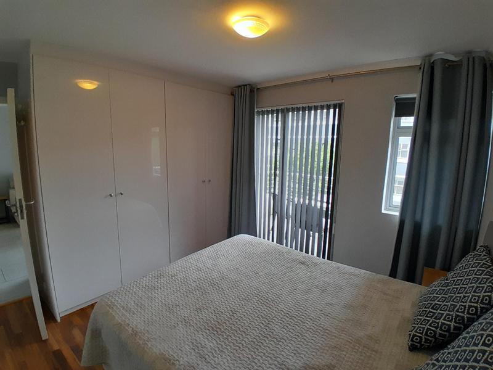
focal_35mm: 17
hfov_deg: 91.0
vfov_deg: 74.7
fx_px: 242
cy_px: 185
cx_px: 246
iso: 160
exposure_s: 1/33
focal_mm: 1.46
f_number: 2.2
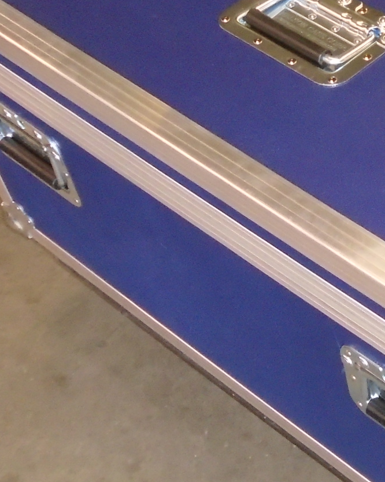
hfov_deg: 17.4
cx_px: 584
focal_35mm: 79
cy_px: 149
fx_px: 1126
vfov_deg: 24.0
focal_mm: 4.6
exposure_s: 1/30
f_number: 3.2
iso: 400
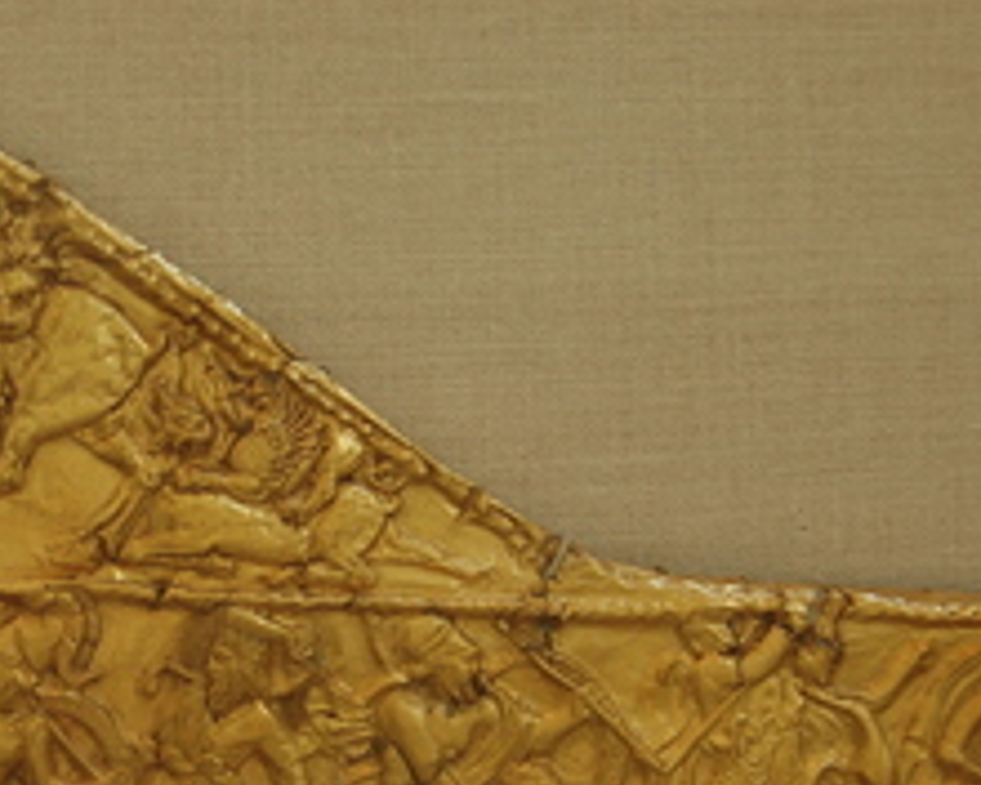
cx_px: 174
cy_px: 598
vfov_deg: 14.3
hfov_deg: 17.8
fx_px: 3107
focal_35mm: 107
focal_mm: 38
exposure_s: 1/80
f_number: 4.5
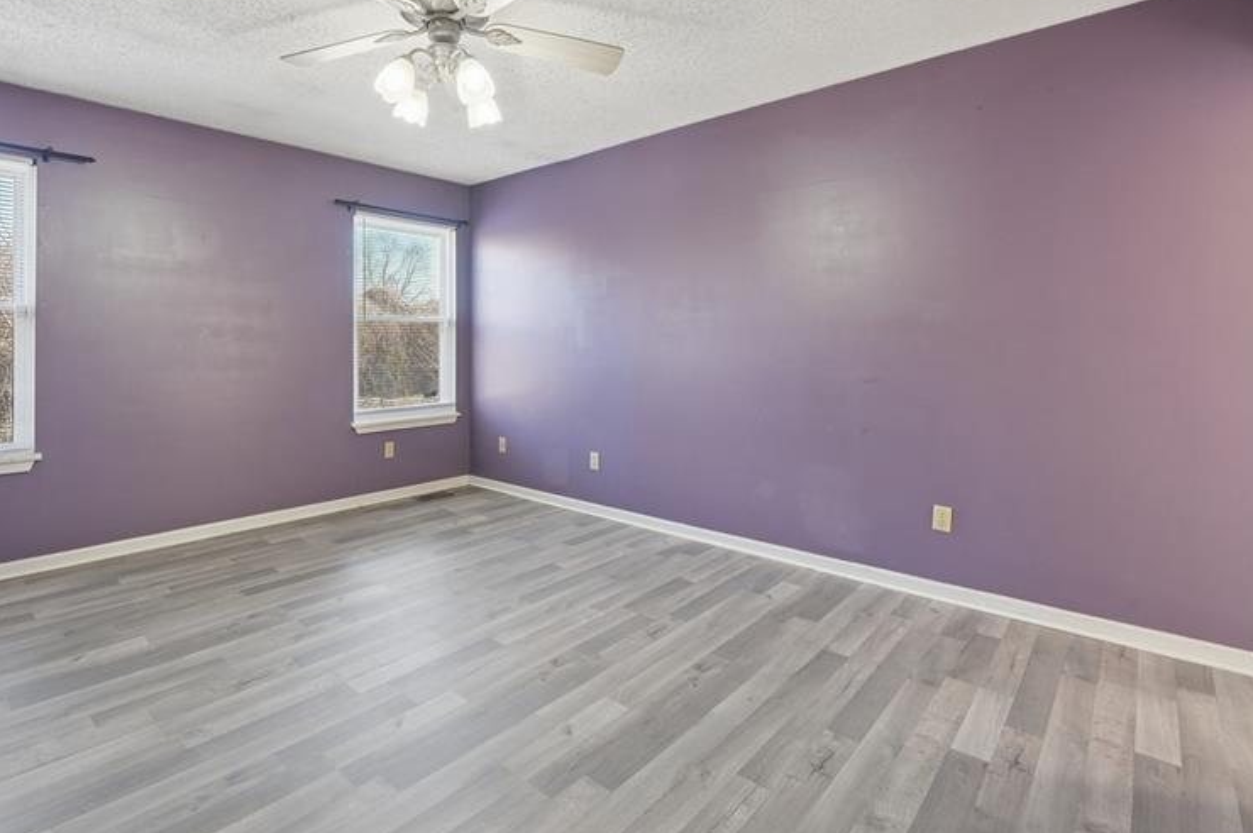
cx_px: 538
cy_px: 334
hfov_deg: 89.5
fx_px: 626
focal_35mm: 18
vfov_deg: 66.7
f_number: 8
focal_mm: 13
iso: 400
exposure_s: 1/10
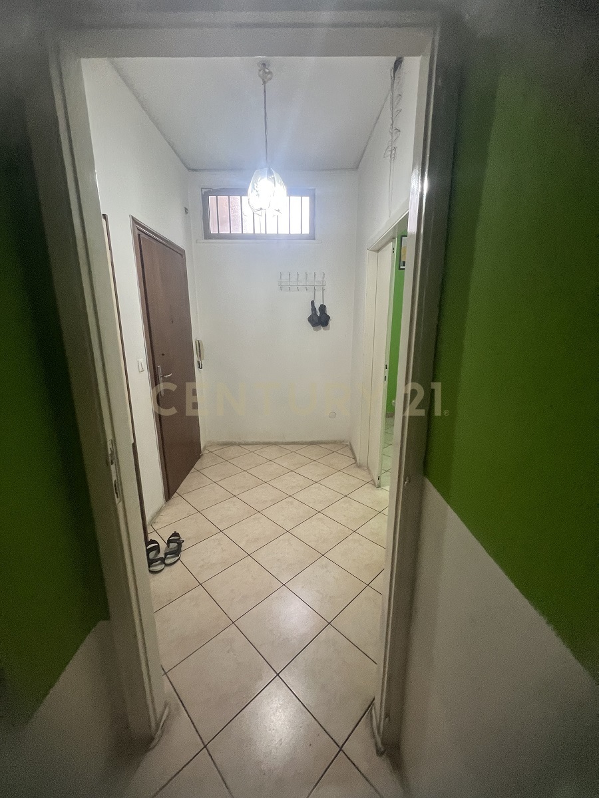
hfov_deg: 89.9
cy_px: 399
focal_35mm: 13
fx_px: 300
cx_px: 300
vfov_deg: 106.2
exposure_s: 1/67
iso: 250
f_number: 1.8
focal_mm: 1.57
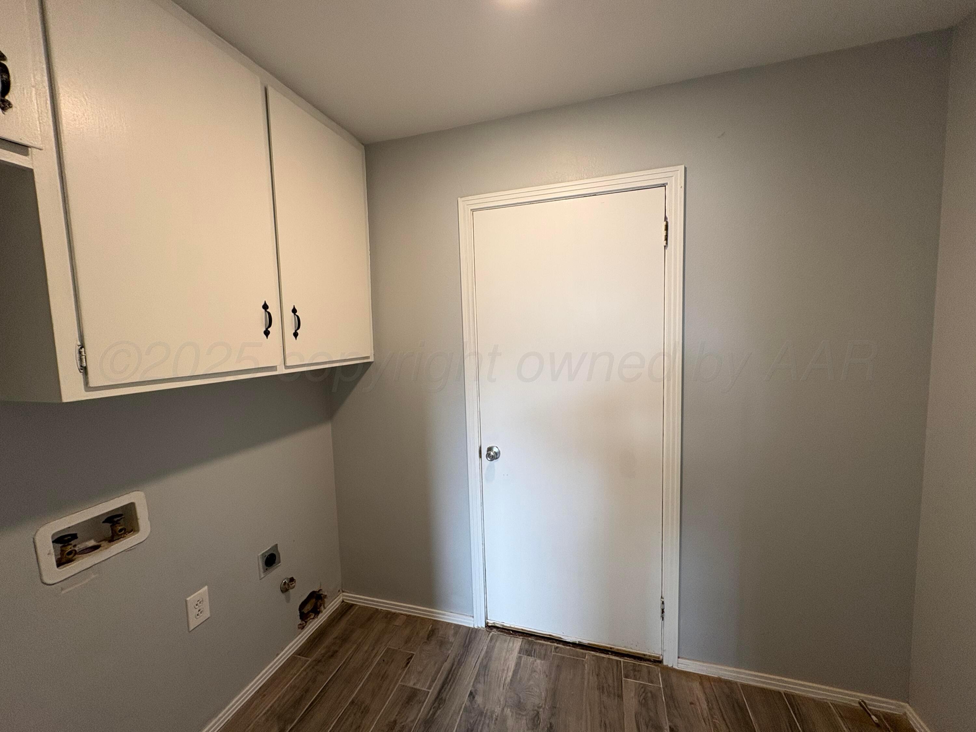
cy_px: 366
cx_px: 488
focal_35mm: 14
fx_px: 395
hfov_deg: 102.1
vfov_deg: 85.7
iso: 125
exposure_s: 1/60
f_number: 2.2
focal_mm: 2.22
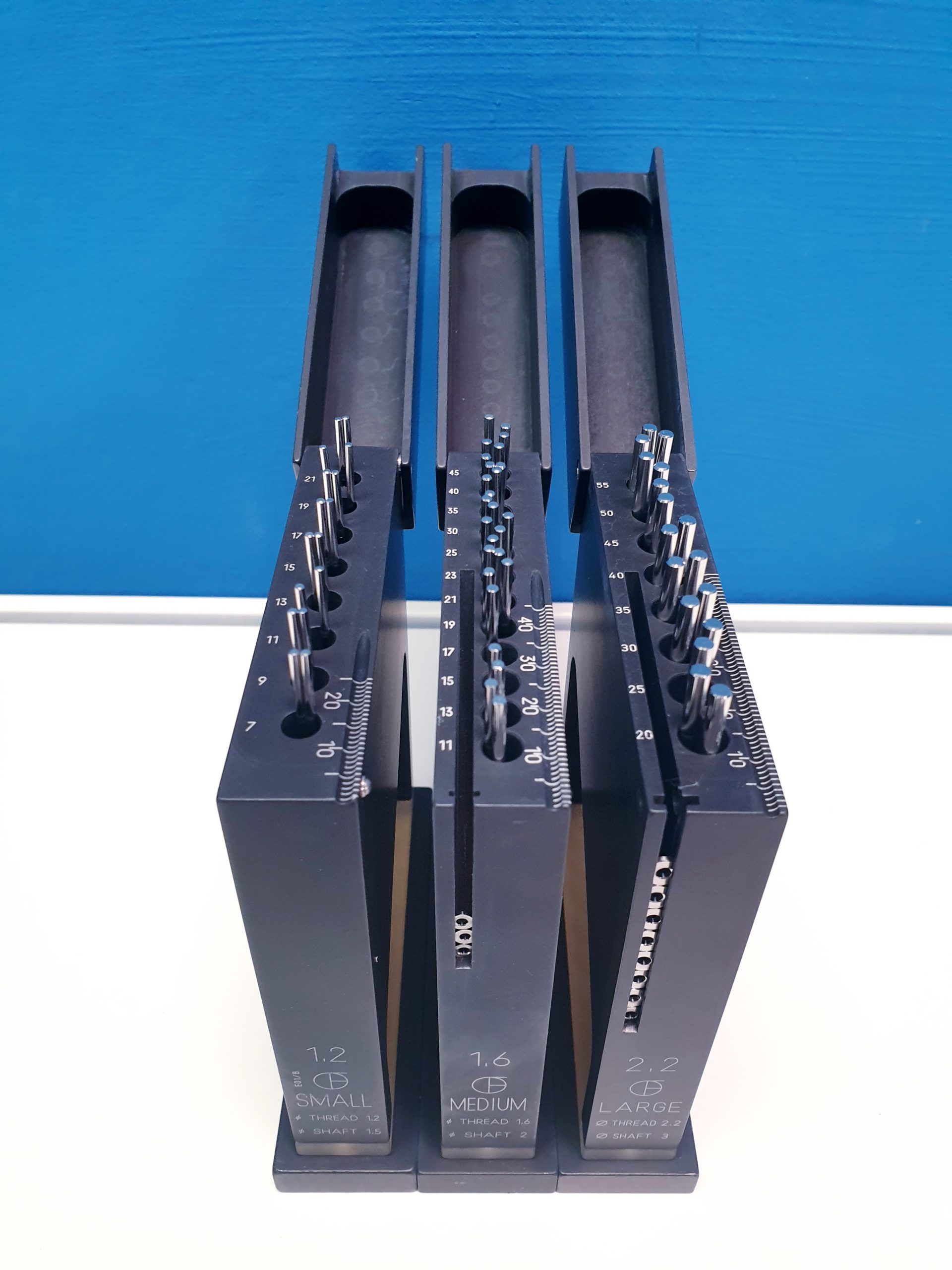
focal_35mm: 26
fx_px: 953
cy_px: 635
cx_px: 476
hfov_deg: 53.1
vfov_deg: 67.3
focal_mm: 4.3
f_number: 2.4
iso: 200
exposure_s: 1/50
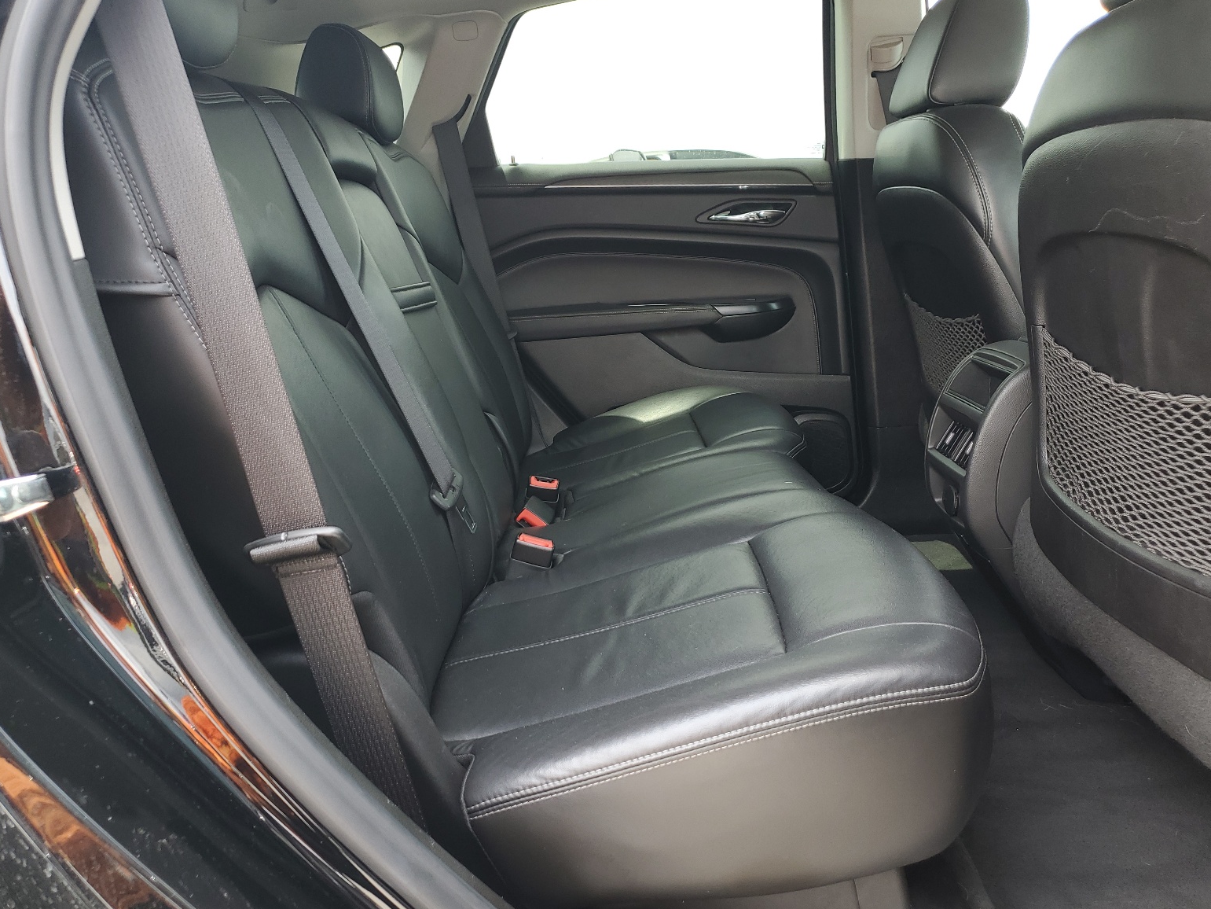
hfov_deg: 65.3
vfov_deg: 51.4
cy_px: 453
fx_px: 945
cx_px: 608
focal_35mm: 27
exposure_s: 1/172
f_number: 1.5
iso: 50
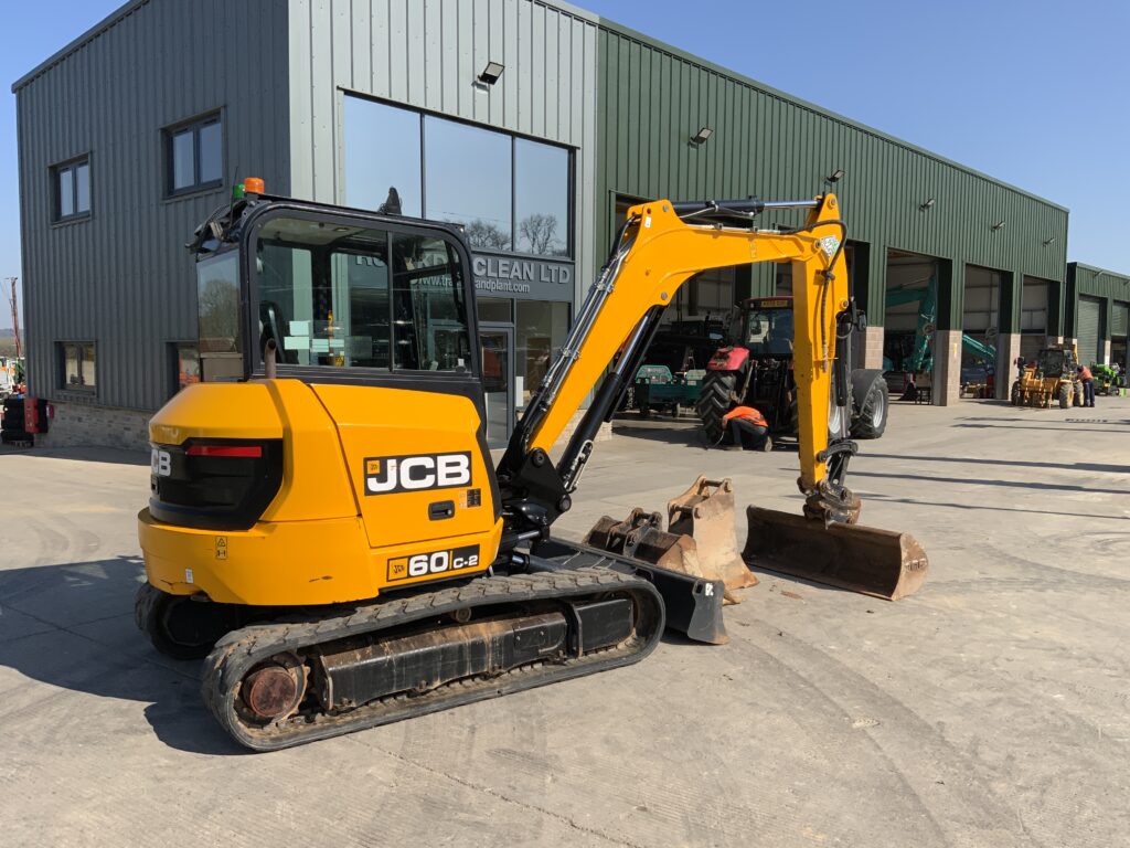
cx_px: 565
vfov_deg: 48.2
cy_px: 424
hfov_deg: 61.7
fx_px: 947
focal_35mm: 29
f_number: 1.8
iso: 16
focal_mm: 3
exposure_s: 1/2058
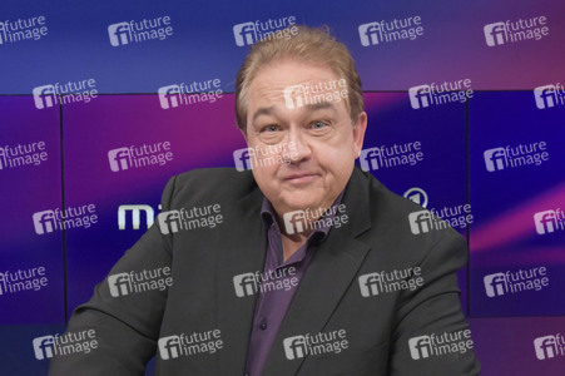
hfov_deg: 55.8
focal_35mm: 34
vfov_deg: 38.8
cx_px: 282
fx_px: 533
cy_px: 188
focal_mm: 34
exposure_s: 1/200
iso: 2000
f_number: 5.6
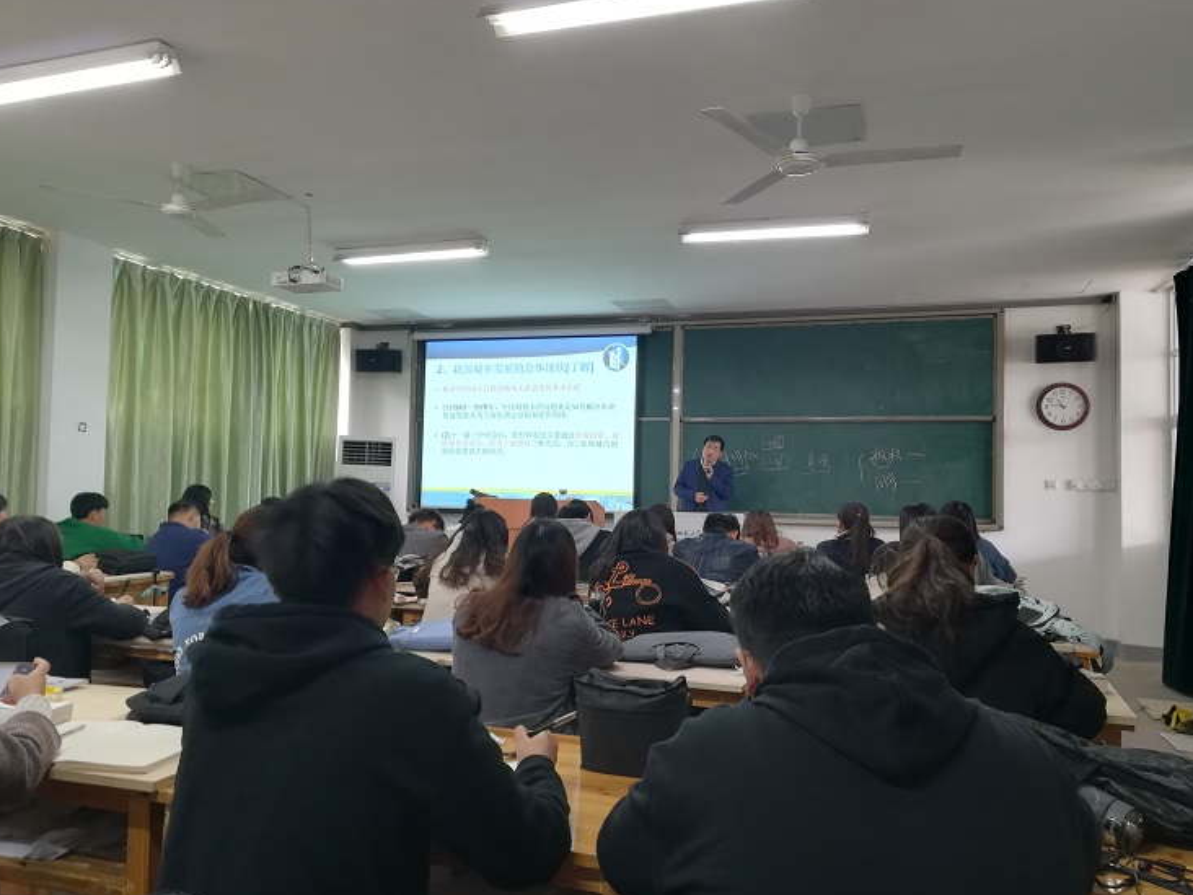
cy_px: 443
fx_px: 931
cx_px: 593
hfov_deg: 65.3
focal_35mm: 27
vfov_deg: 51.4
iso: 100
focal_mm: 3.83
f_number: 2.2
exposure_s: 1/33.3
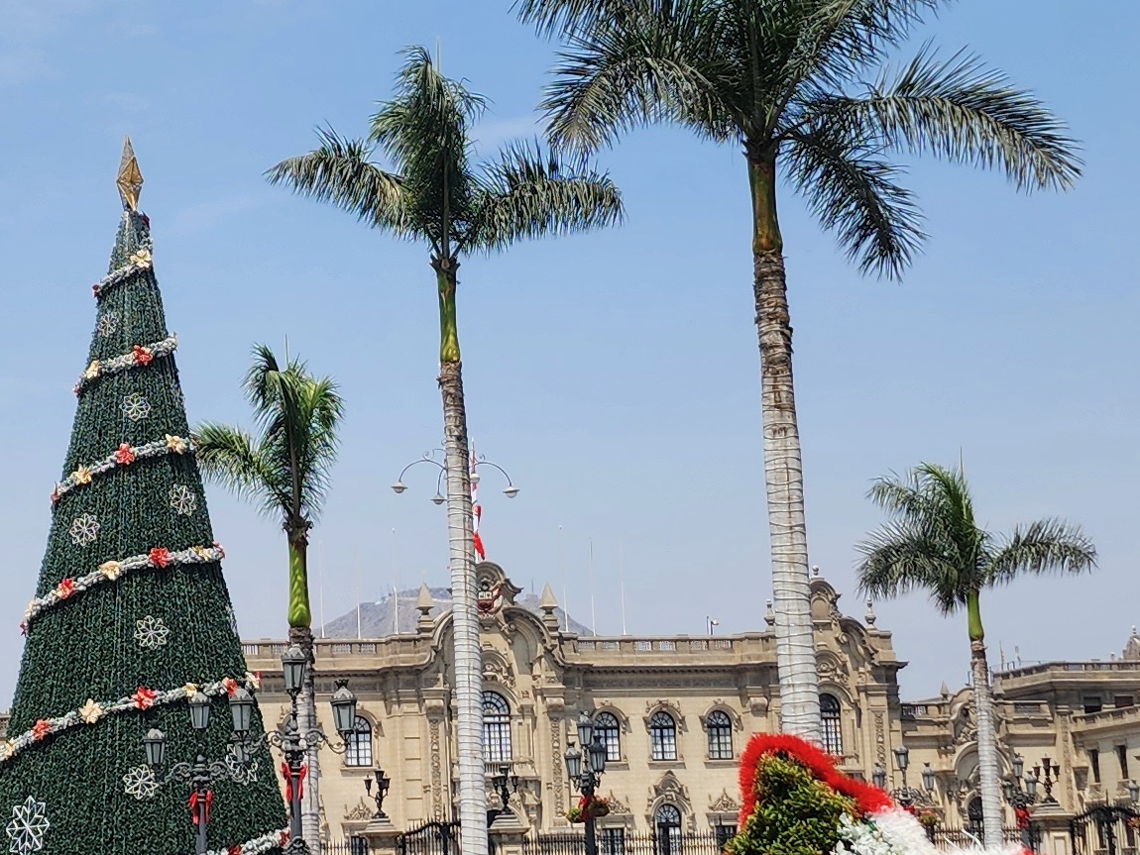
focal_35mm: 80
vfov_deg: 18.4
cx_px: 374
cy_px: 558
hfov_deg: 24.3
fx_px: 2635
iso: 12
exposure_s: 1/1151
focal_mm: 6.4
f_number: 1.8
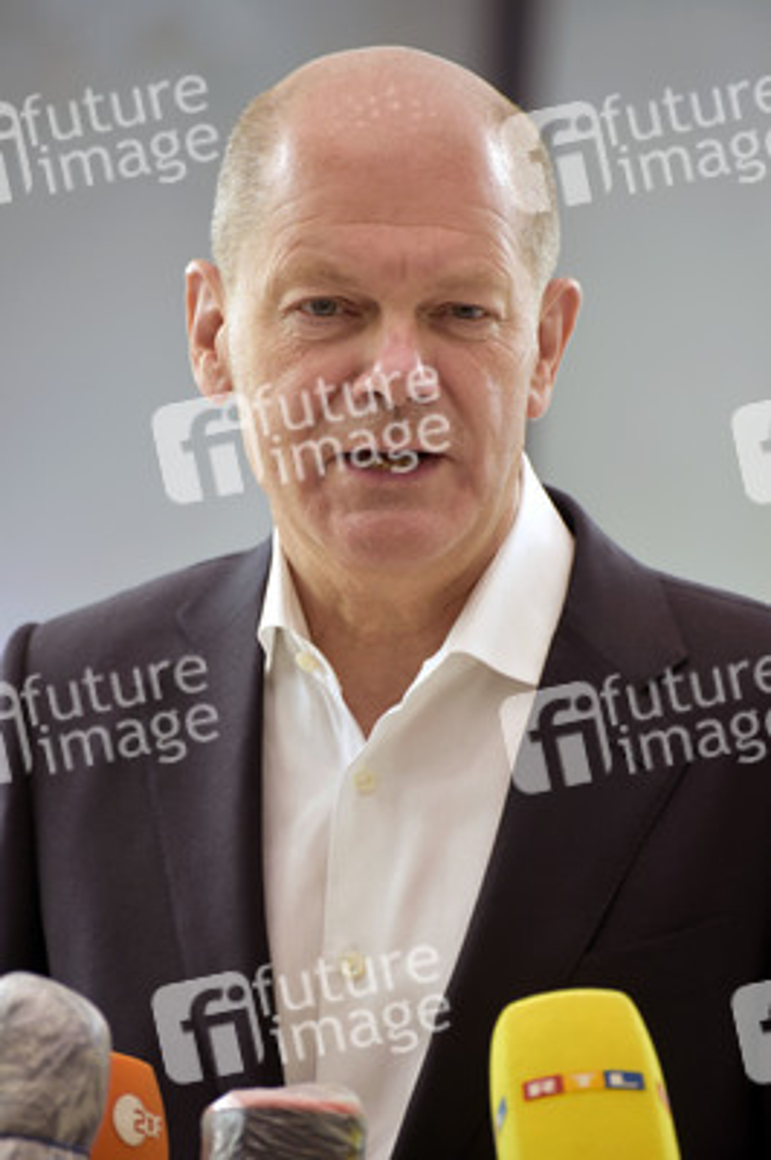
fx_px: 6436
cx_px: 386
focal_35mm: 200
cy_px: 580
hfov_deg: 6.9
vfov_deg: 10.3
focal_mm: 200
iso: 1600
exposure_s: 1/125
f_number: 5.3
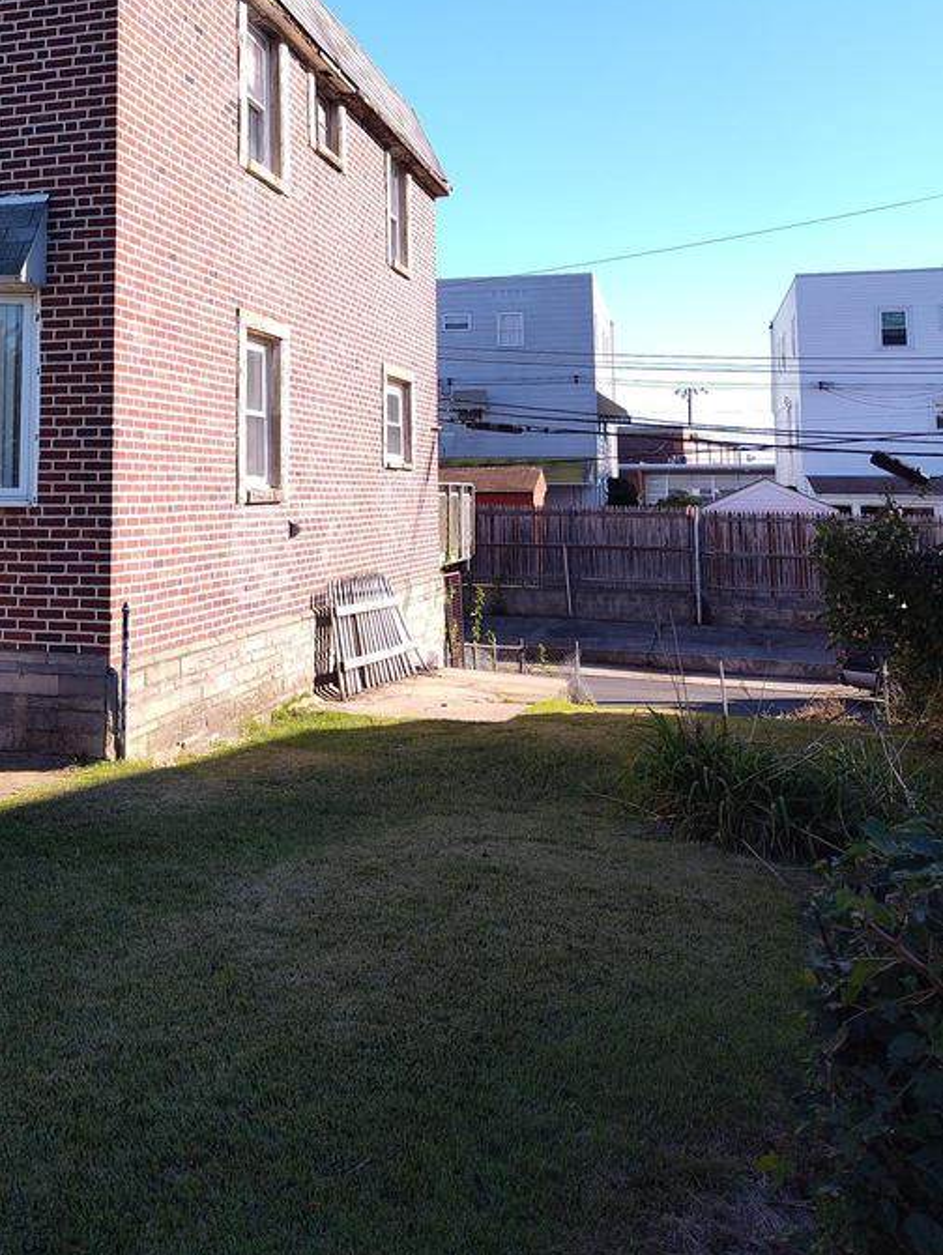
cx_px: 187
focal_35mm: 37
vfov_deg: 48.7
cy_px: 357
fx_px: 1343
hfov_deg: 37.3
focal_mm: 5.56
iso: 100
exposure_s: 1/647
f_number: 1.8
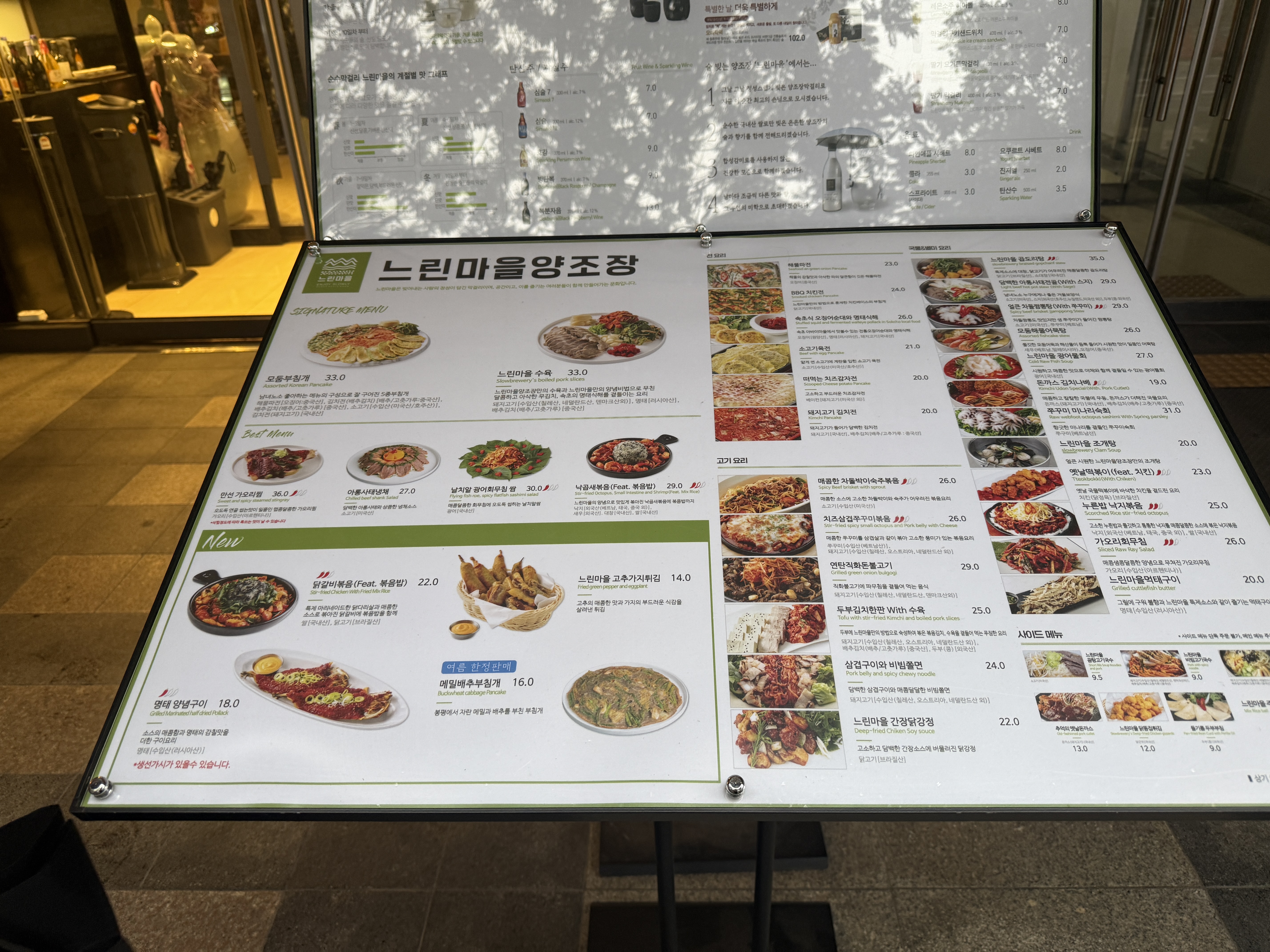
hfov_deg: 71.6
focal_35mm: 24
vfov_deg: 56.8
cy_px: 476
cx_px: 635
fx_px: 881
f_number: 1.78
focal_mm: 6.76
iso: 125
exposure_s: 1/60
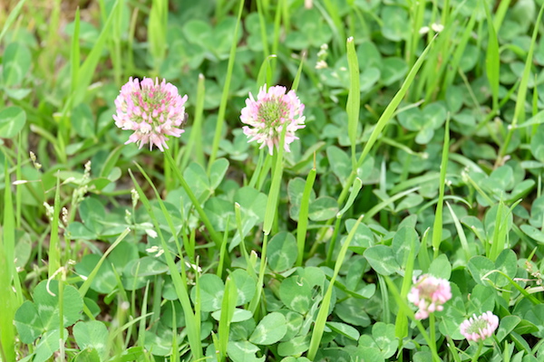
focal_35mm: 257
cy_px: 181
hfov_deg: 8.0
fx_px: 3883
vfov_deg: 5.3
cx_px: 272
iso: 200
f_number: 6.4
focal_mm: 171.6
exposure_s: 1/125
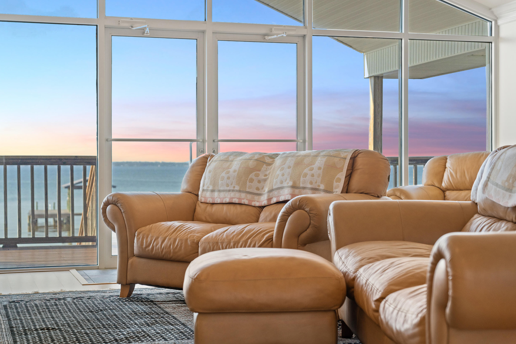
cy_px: 172
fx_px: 846
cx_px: 254
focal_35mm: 59
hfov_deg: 33.9
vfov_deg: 23.0
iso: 800
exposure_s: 1/100
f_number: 4
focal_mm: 57
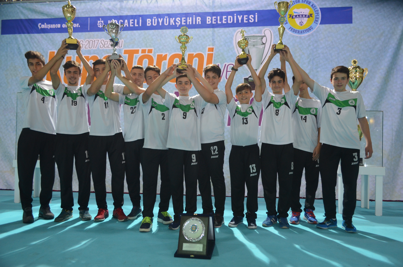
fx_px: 302
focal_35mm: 27
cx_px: 202
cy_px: 134
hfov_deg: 67.5
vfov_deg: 47.7
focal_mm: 18
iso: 1000
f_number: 3.5
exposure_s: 1/60
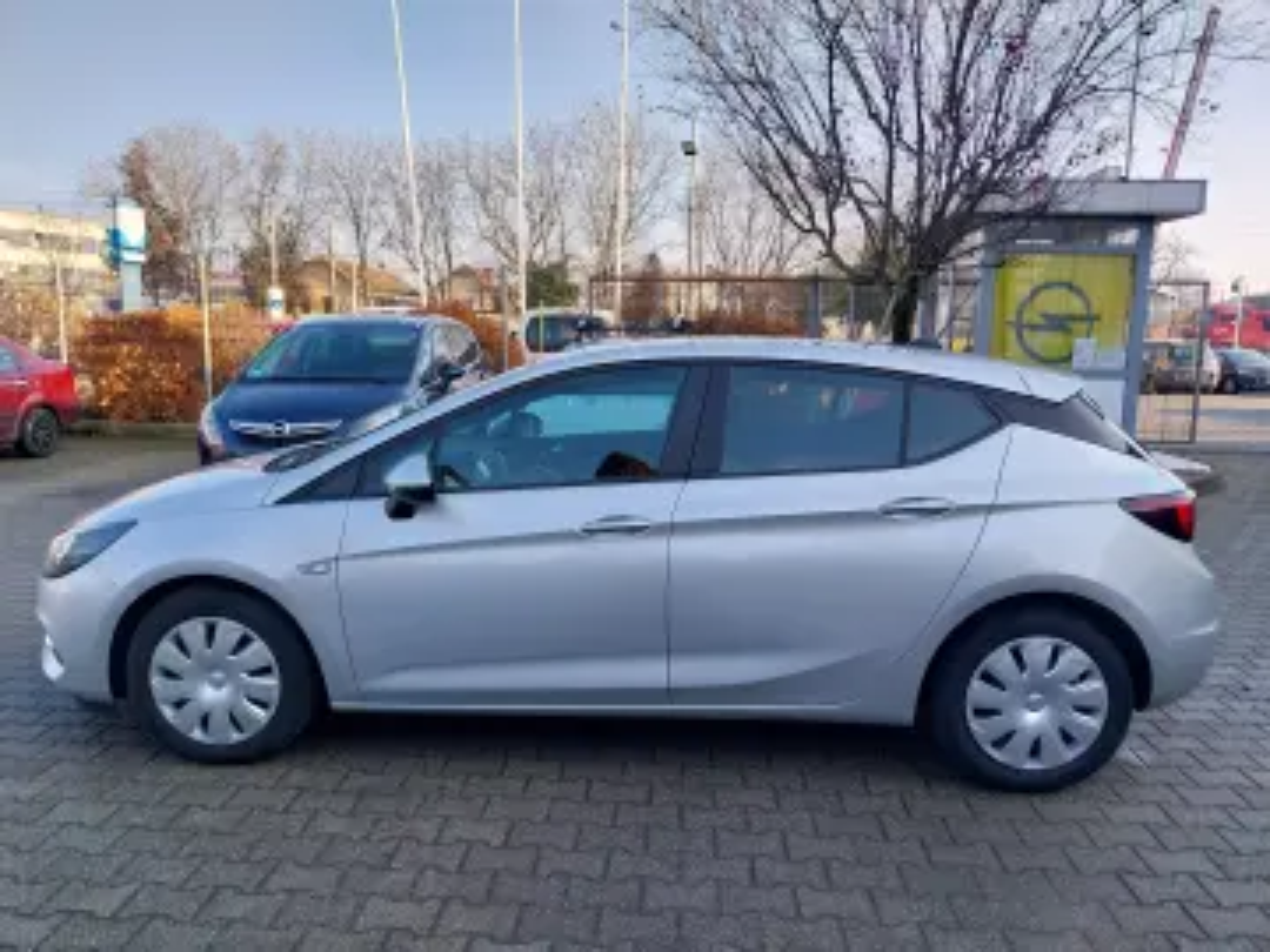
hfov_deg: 67.3
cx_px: 635
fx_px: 954
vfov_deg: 53.1
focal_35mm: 26
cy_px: 476
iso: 25
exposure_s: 1/258
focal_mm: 4
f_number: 1.8
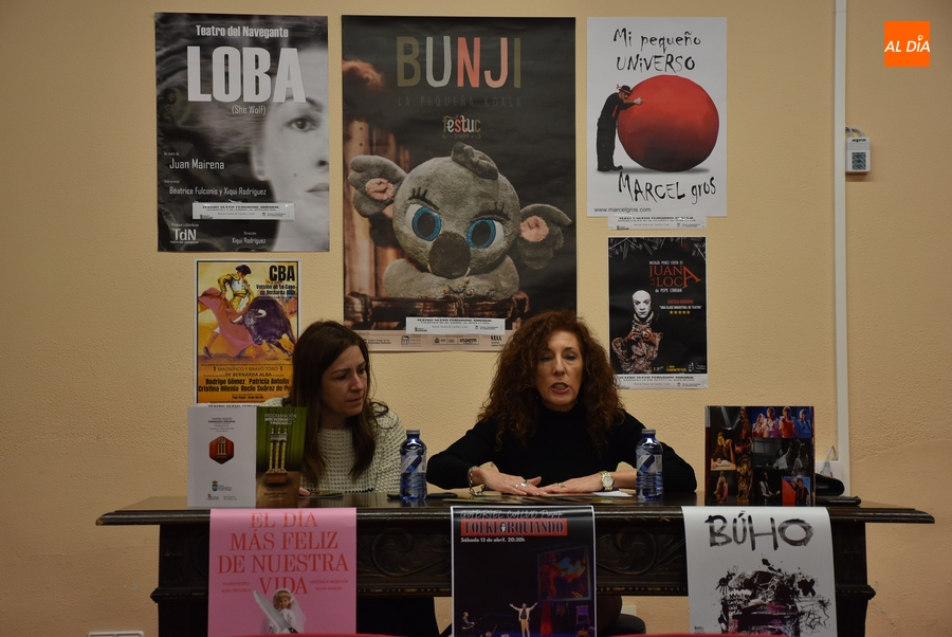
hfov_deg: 26.0
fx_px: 2065
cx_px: 476
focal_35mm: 78
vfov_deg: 17.5
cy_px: 318
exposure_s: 1/60
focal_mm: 52
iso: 400
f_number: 4.8
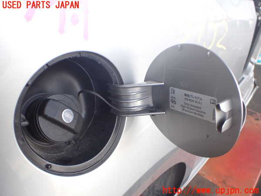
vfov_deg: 46.8
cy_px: 98
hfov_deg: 60.0
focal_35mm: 30
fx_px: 226
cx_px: 130
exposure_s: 1/125
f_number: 2.3
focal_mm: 5.4
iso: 160
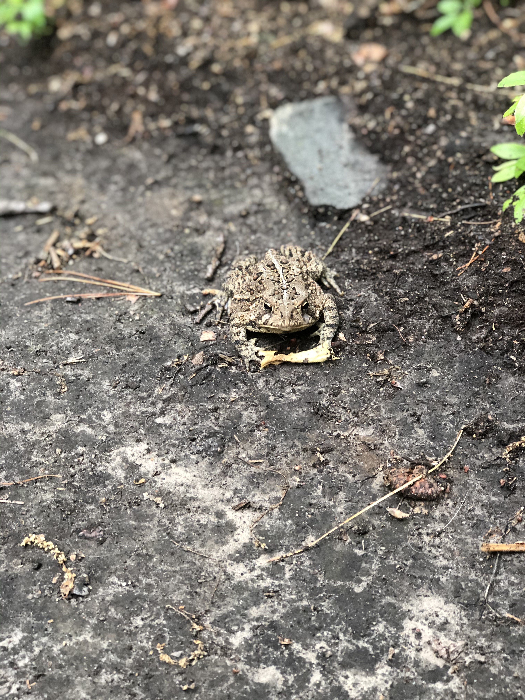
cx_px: 262
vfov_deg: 33.8
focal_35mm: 57
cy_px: 350
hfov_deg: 25.7
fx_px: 1153
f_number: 2.8
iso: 125
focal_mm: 6.6
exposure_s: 1/30
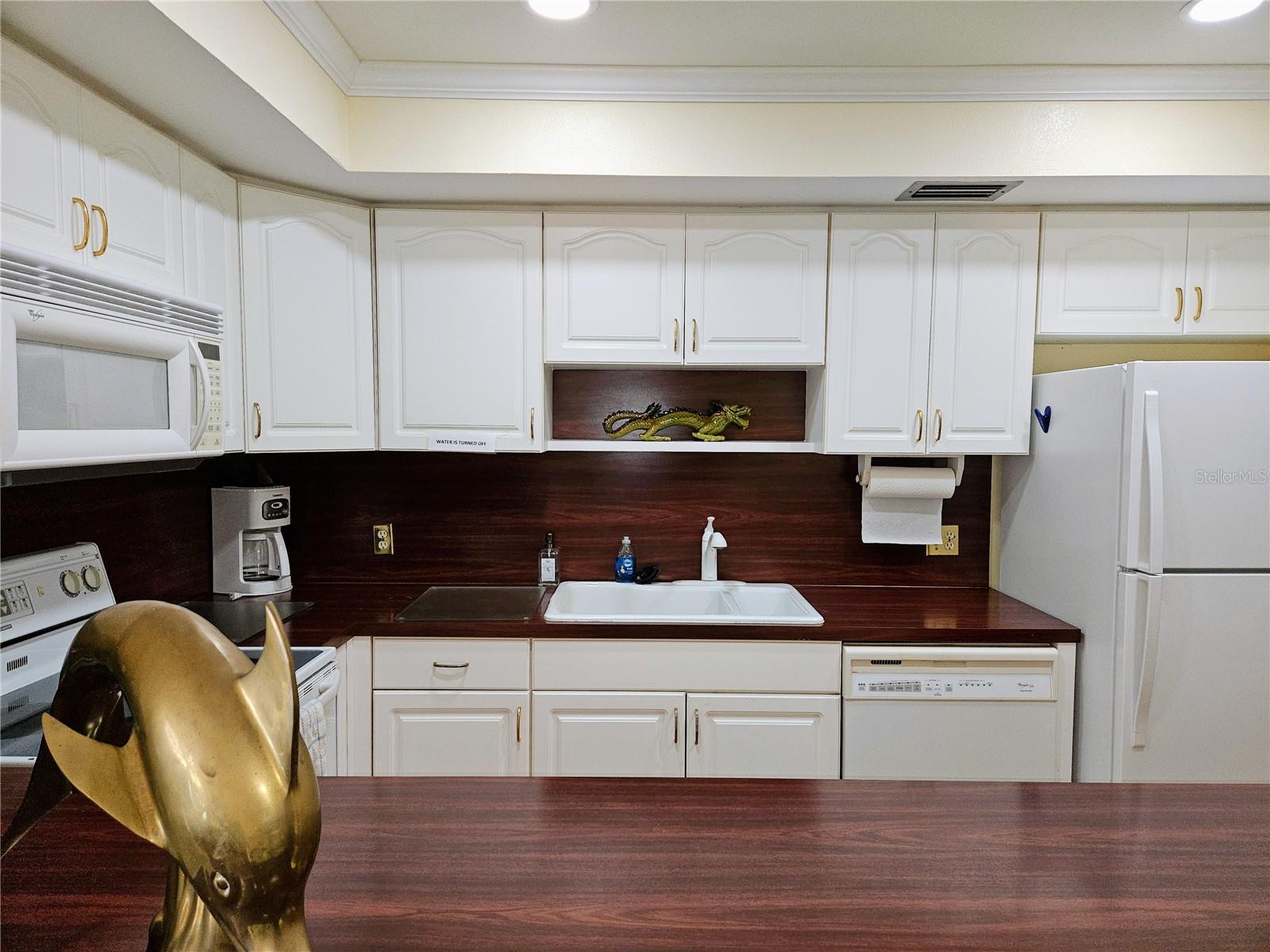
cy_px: 476
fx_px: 844
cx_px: 635
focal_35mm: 23
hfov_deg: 73.9
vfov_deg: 58.9
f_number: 1.8
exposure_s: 1/60
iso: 80
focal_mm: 5.4
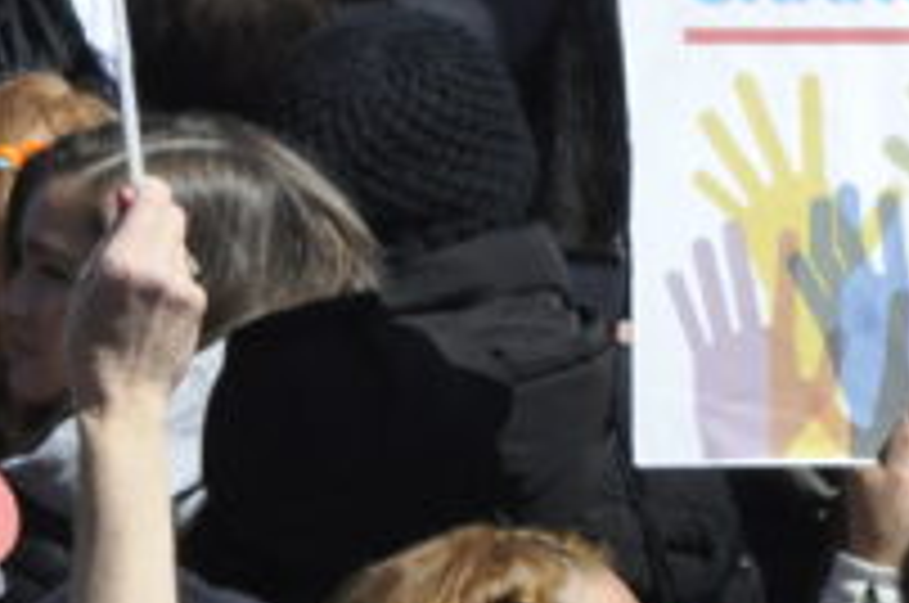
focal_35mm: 742
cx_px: 135
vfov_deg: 1.8
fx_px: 18706
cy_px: 22
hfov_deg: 2.8
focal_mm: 130
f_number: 10
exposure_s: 1/1600
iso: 1250
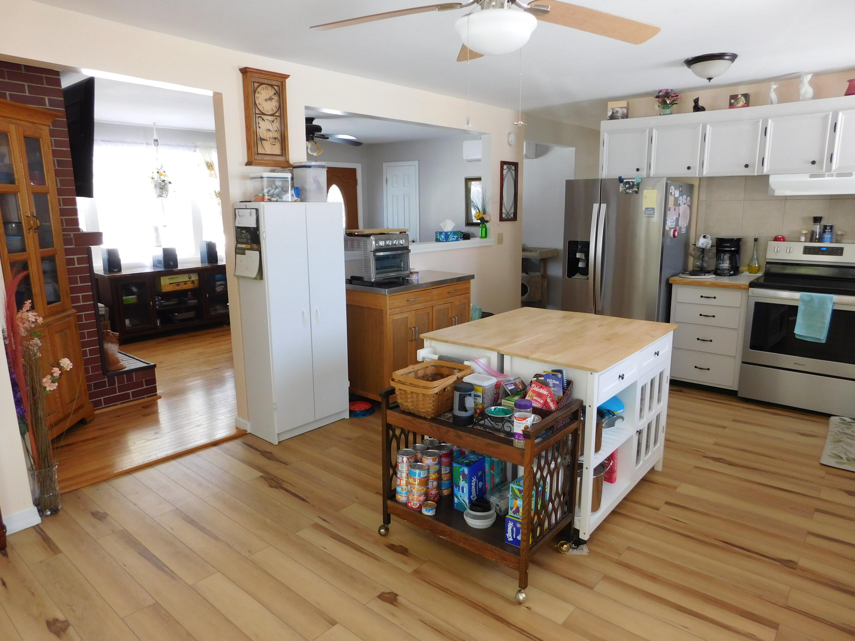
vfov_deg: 58.9
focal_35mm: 23
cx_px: 428
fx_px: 568
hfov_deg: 73.9
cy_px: 320
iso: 125
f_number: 3
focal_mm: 4
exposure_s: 1/40
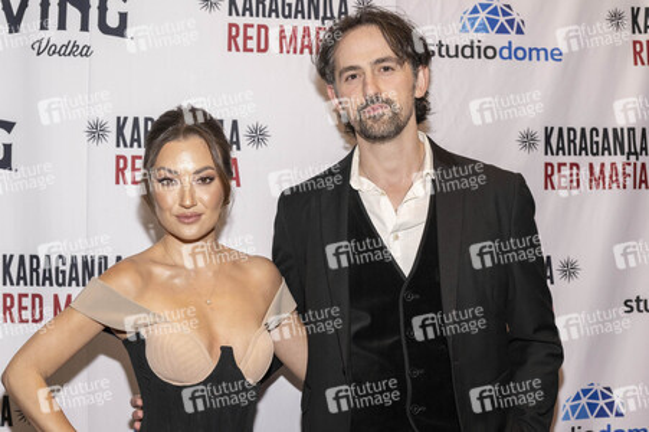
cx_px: 324
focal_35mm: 46
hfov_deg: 42.8
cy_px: 216
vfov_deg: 29.2
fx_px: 829
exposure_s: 1/200
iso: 800
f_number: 5.6
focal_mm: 46
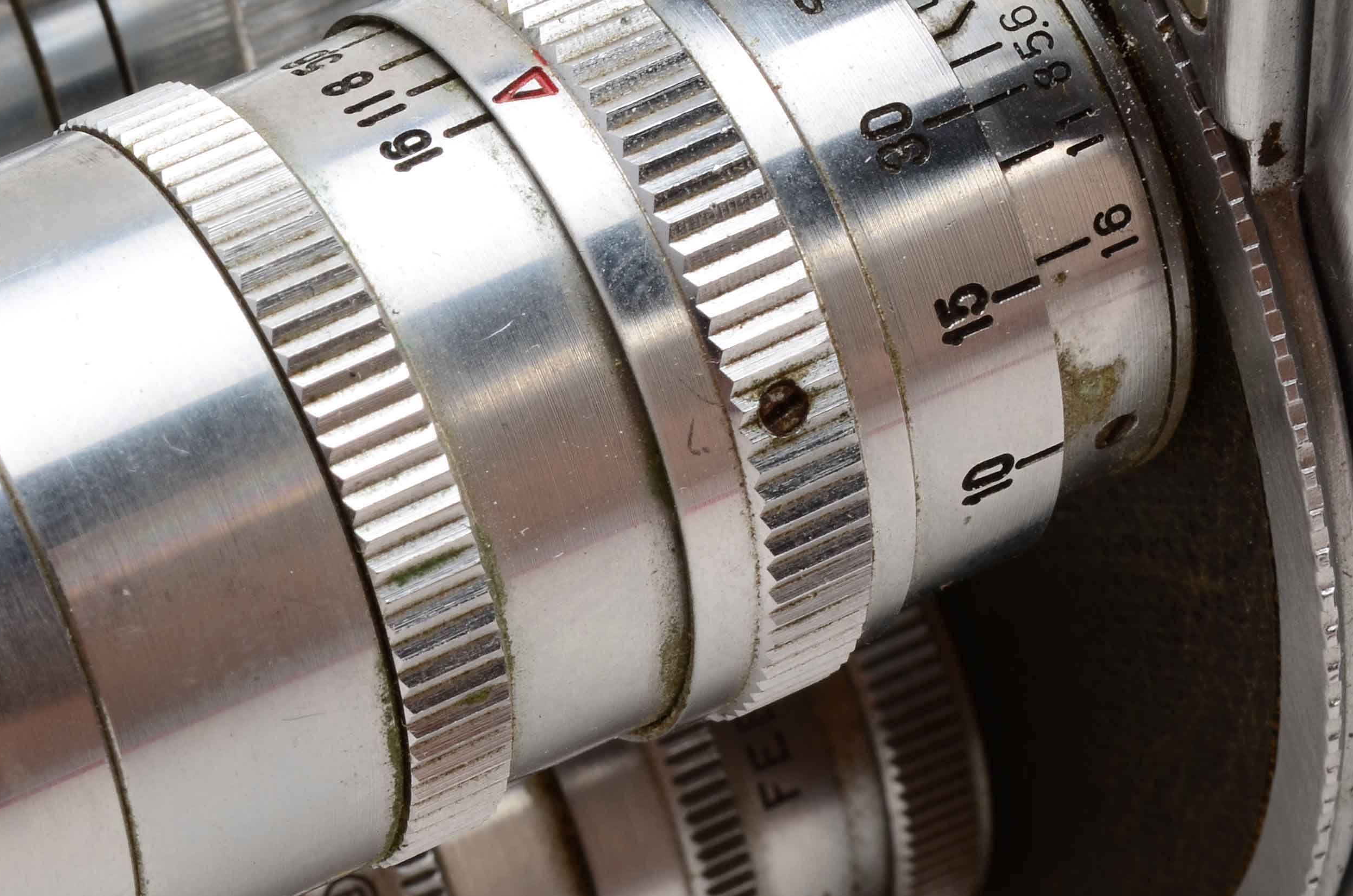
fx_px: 6075
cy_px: 318
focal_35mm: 162
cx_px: 199
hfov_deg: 12.6
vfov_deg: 8.4
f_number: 22
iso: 100
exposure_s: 1/160
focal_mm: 55
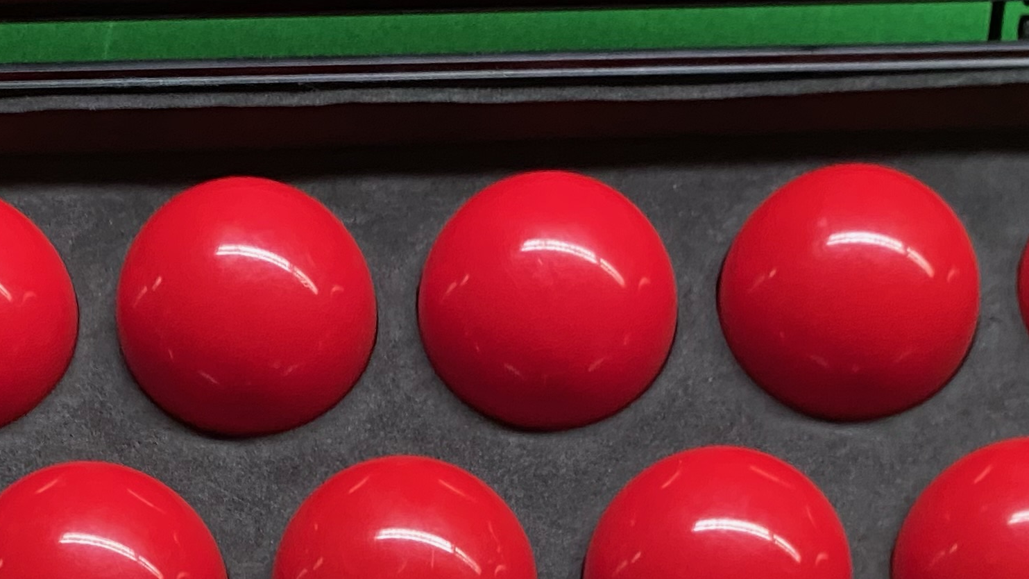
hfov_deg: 27.5
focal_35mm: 77
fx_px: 2101
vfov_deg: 14.2
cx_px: 502
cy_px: 979
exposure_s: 1/50
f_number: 1.8
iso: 400
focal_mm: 4.25
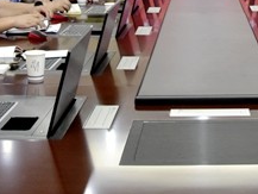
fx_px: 634
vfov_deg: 16.0
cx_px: 202
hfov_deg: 22.7
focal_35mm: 85
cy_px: -96
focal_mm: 16
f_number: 8
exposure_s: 1/25
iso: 1600
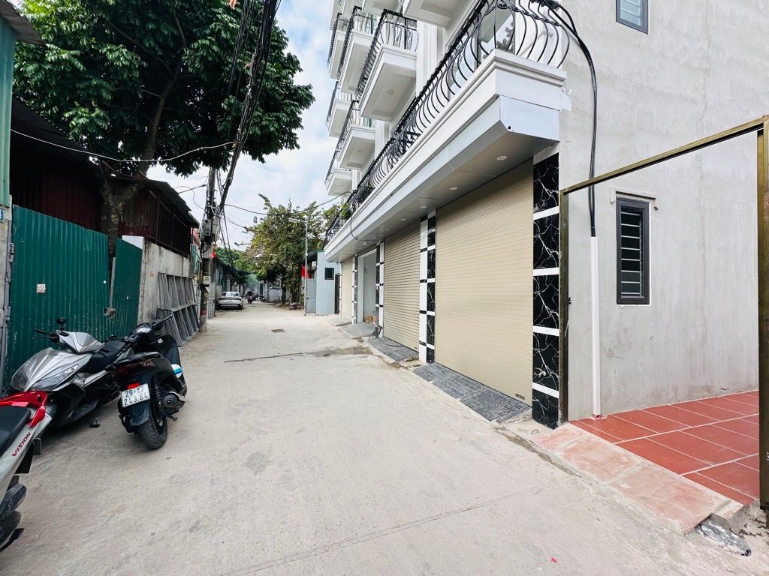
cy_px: 288
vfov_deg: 85.7
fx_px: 311
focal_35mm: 14
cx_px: 384
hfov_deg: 102.1
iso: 40
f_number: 2.2
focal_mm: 2.22
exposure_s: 1/796
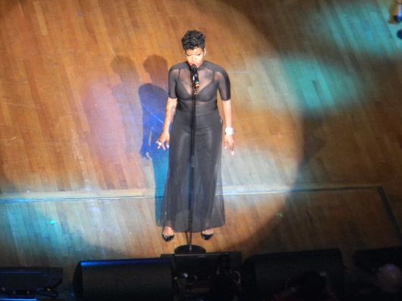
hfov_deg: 4.9
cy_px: 129
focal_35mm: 403
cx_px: 170
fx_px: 4680
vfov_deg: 3.7
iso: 800
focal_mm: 60.7
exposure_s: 1/60
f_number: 5.4
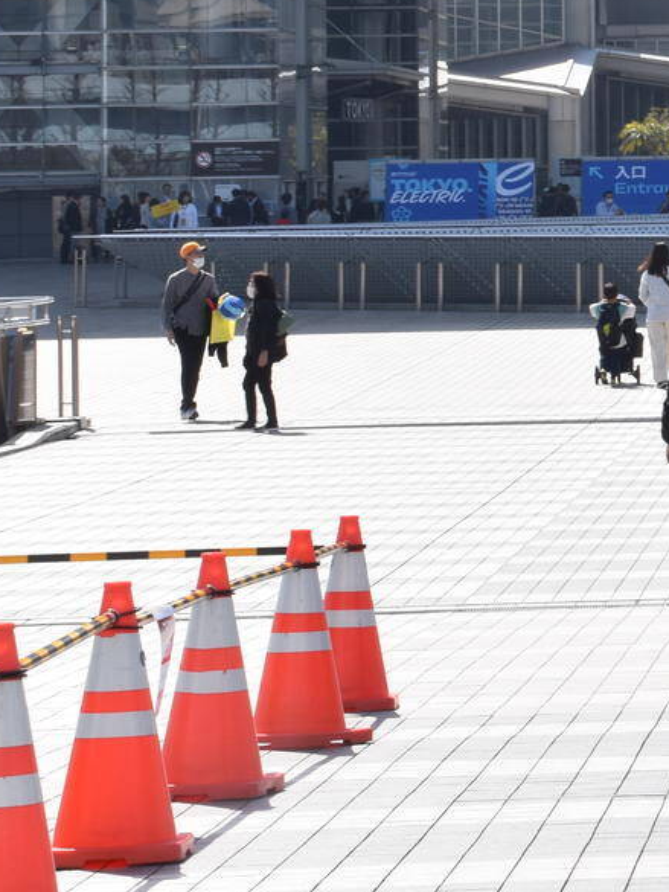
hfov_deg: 6.6
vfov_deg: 8.9
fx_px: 5719
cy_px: -11
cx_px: 1106
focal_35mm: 222
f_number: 18
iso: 200
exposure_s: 1/125
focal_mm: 50
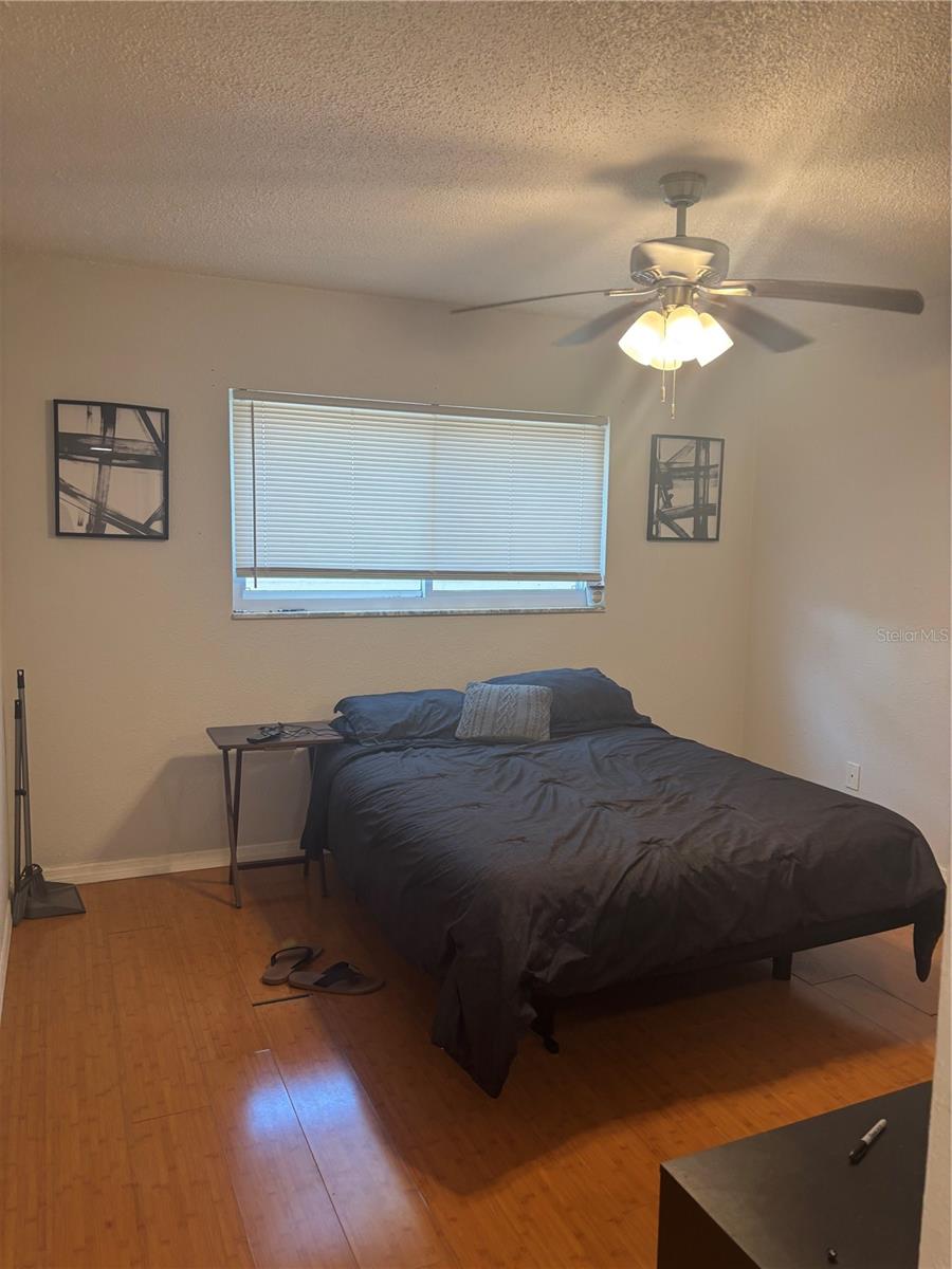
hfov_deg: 53.1
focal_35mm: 26
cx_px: 476
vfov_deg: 67.3
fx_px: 953
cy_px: 634
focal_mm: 5.96
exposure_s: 1/60
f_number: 1.6
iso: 80
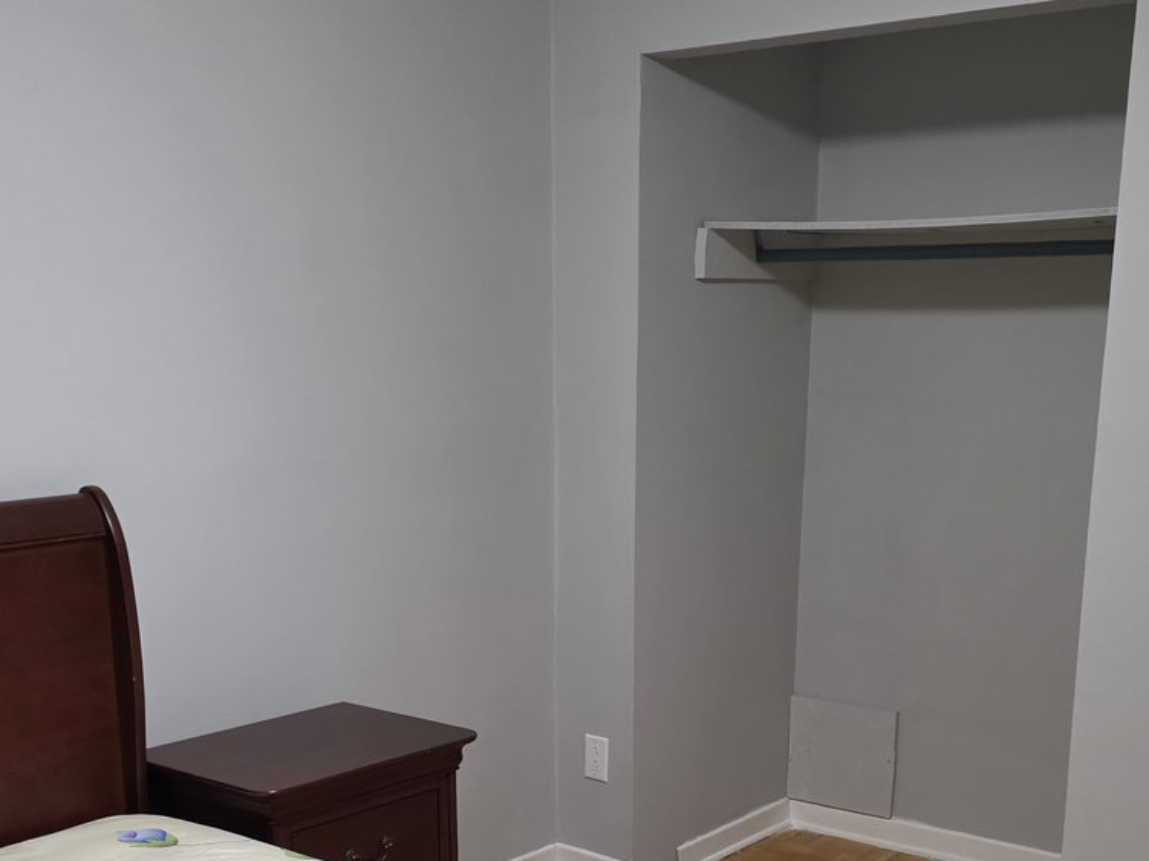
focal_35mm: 49
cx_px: 461
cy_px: 791
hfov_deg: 38.8
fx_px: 1626
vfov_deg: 28.4
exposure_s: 1/120
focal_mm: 6.3
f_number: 1.7
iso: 800
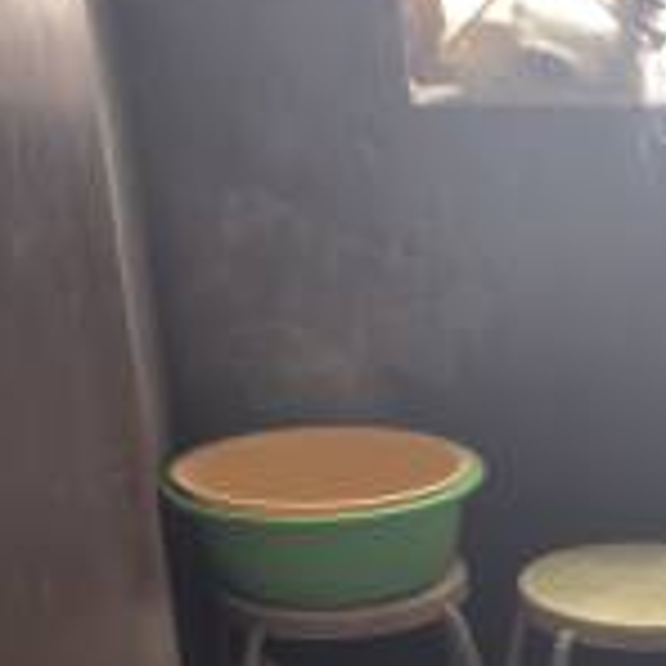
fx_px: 2503
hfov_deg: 13.3
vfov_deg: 14.6
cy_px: 850
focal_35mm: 115
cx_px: 1274
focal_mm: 6.98
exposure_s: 1/100
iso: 500
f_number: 1.4
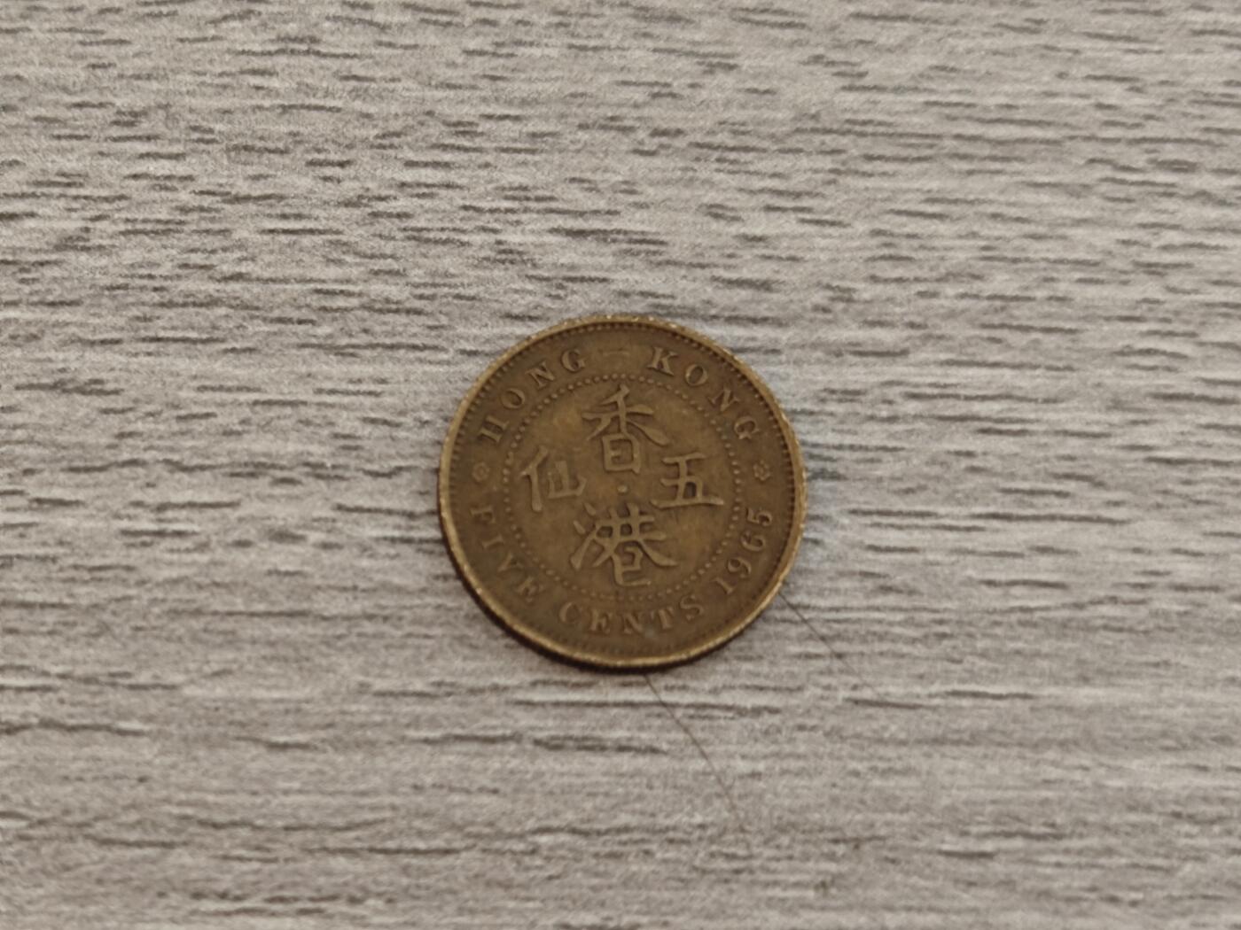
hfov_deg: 26.0
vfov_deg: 19.6
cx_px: 620
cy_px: 465
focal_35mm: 75
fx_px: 2689
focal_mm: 8.7
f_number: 1.9
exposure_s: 1/50
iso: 500
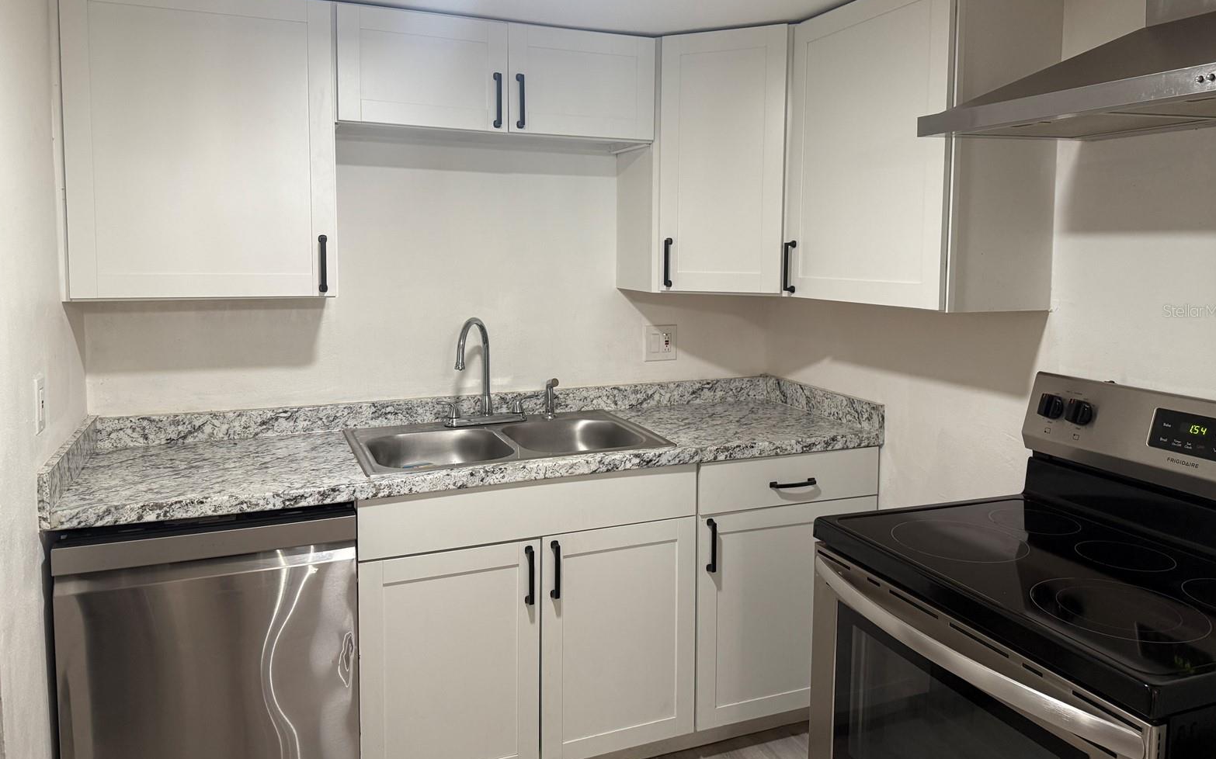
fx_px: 861
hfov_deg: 70.4
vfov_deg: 47.3
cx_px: 615
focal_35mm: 26
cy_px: 310
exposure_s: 1/60
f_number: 1.78
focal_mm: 6.76
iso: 200
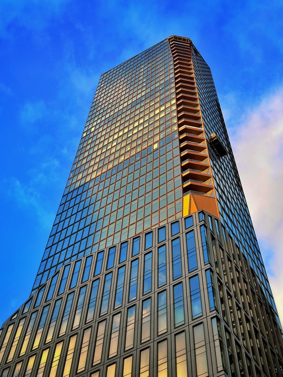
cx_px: 142
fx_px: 523
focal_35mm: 48
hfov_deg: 30.3
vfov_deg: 39.7
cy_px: 188
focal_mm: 6.86
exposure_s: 1/506
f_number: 1.78
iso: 64
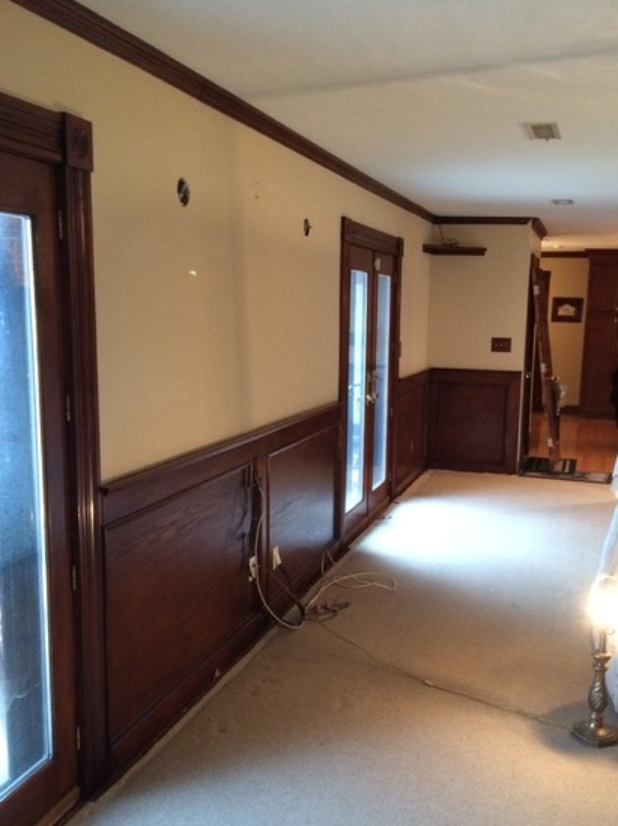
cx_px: 384
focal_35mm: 37
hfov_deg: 38.4
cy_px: 459
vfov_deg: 50.1
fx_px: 882
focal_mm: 4.15
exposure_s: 1/15
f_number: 2.2
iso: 400
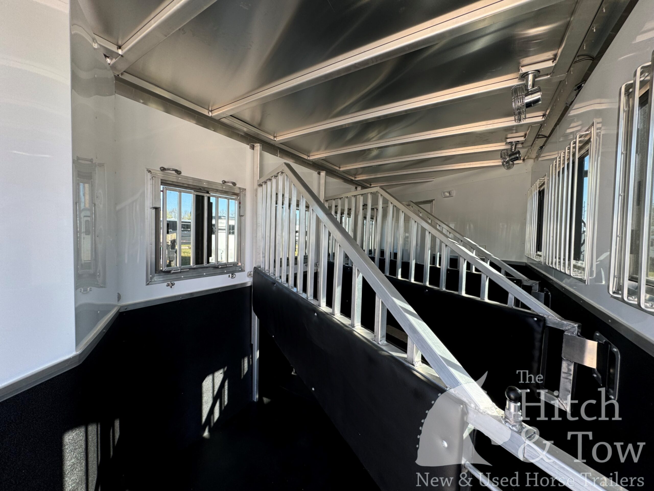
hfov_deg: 102.1
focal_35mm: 14
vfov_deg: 85.7
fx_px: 265
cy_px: 246
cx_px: 327
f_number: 2.2
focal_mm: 2.22
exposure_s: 1/99
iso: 40
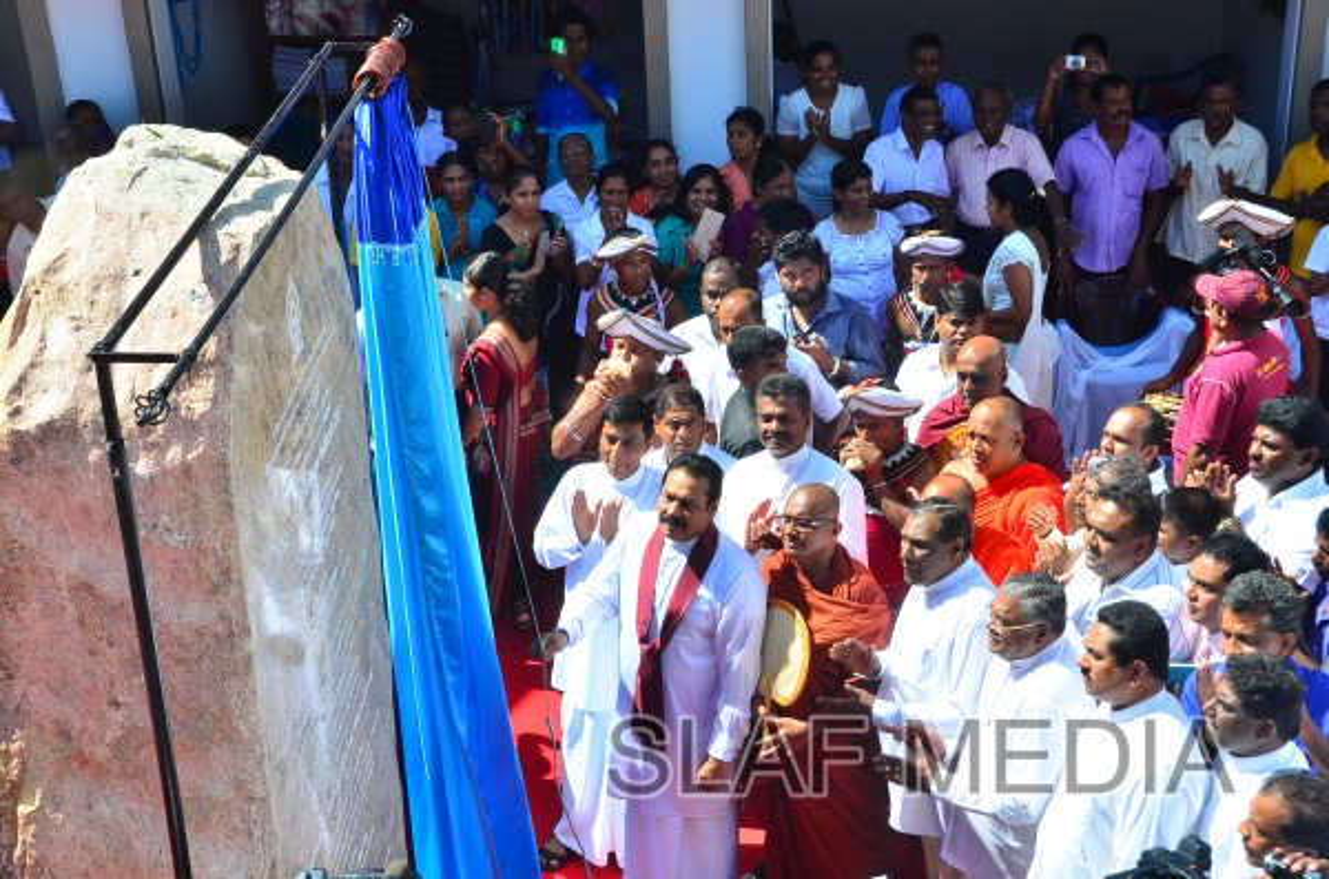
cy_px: 440
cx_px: 664
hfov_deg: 35.1
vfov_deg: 23.7
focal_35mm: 57
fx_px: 2099
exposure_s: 1/200
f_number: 9
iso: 200
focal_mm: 38
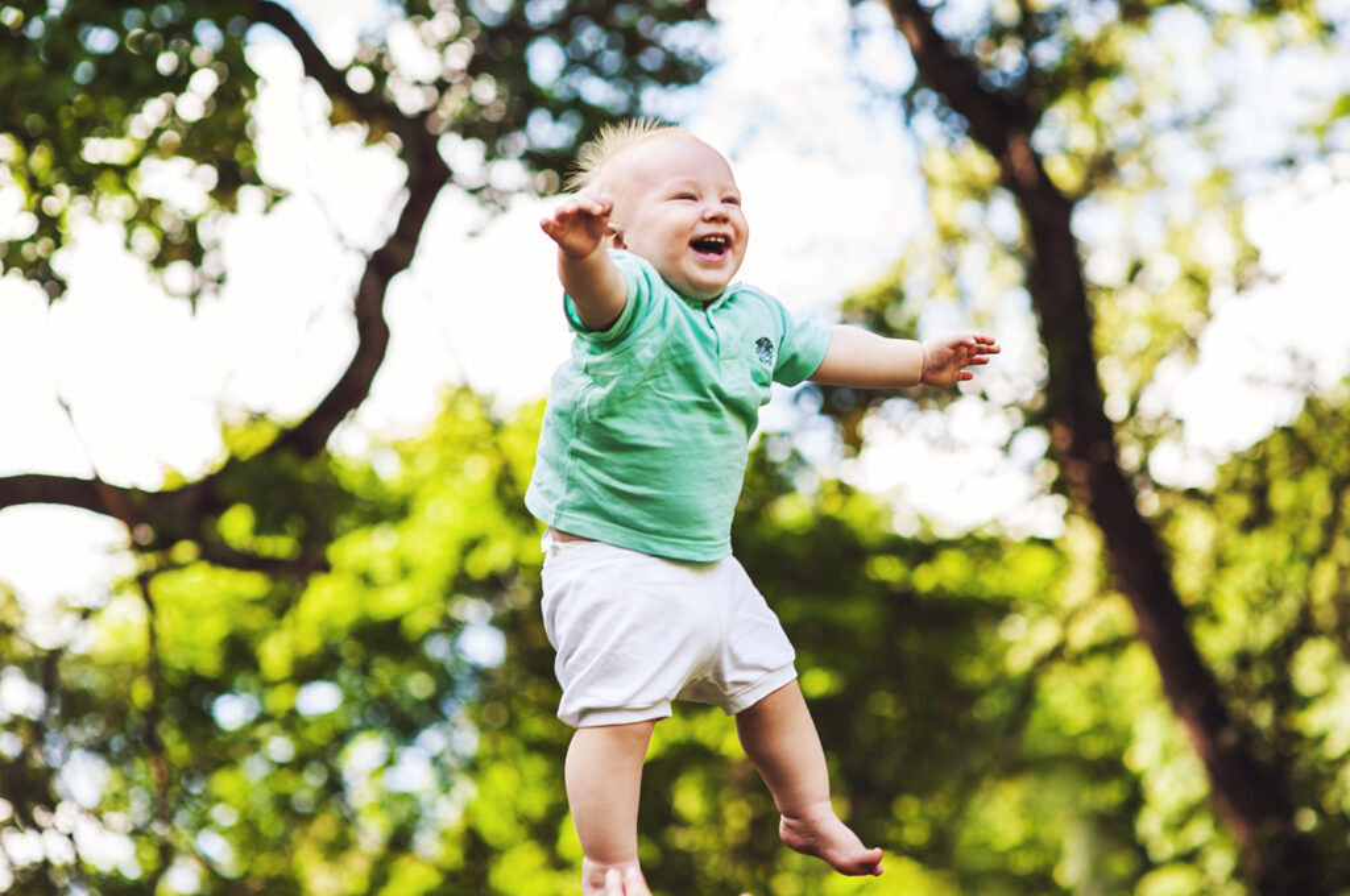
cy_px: 448
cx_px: 675
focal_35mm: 85
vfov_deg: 16.0
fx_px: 3183
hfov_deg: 23.9
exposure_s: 1/400
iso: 200
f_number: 2.8
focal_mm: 85
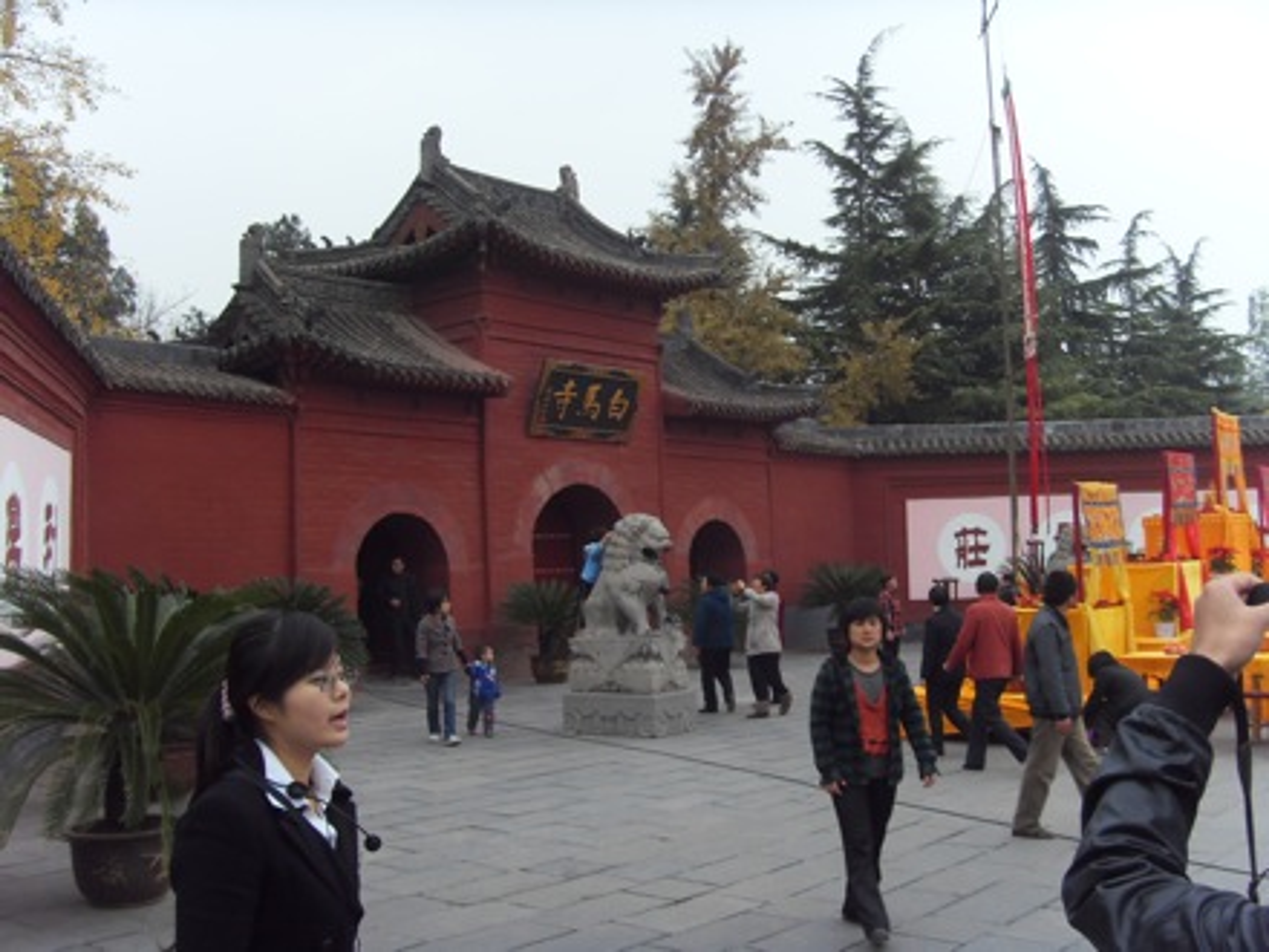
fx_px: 1430
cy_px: 476
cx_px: 634
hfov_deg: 47.9
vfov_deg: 36.8
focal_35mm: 39
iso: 100
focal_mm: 6.6
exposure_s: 1/90
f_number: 3.5
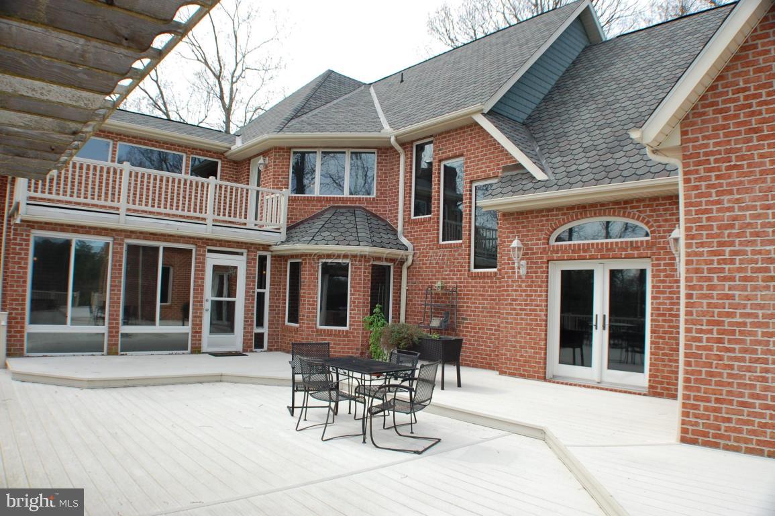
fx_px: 645
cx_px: 388
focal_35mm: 30
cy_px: 258
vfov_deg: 43.5
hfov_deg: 62.0
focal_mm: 20
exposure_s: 1/200
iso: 200
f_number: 8
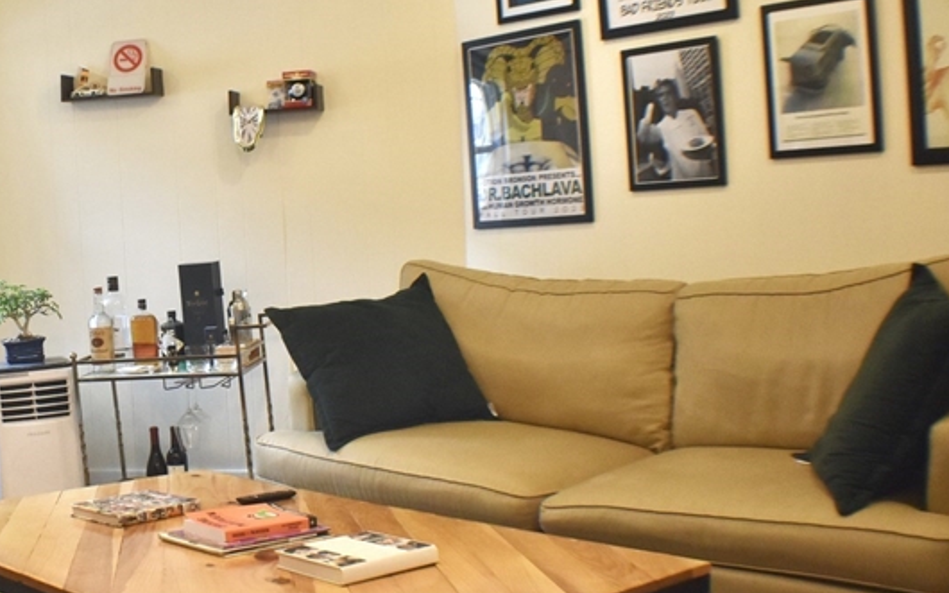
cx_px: 120
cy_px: 311
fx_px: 1681
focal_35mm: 65
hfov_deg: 30.3
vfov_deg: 20.0
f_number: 3.8
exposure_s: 1/125
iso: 800
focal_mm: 22
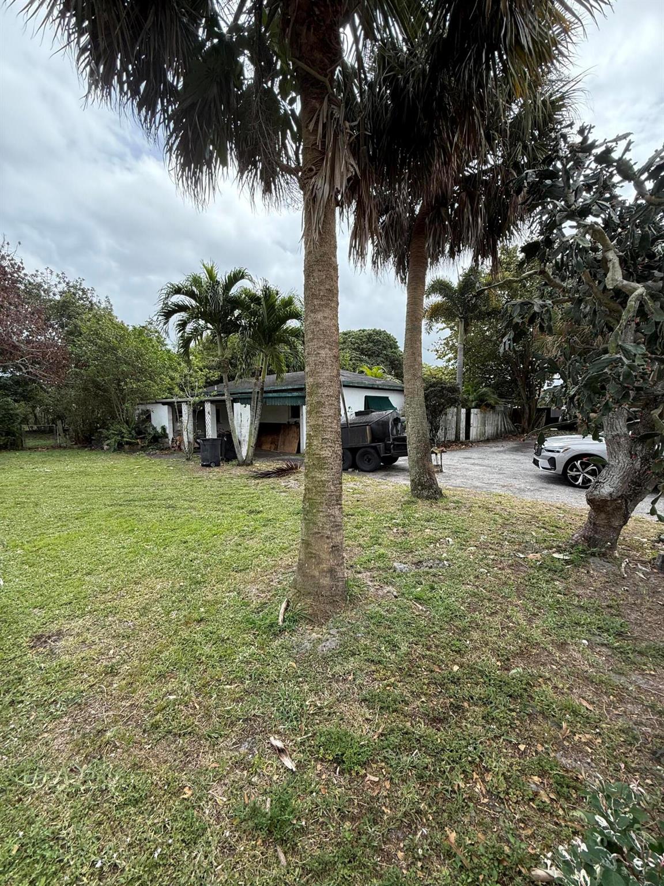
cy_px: 443
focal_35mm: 14
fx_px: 358
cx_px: 332
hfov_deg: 85.7
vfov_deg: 102.1
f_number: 2.2
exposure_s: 1/751
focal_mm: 2.22
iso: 64
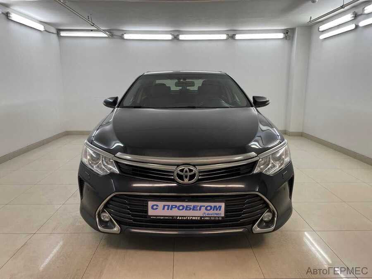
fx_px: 279
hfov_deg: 67.3
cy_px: 140
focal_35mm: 26
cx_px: 186
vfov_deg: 53.1
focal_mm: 4.2
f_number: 1.6
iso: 64
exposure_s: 1/100
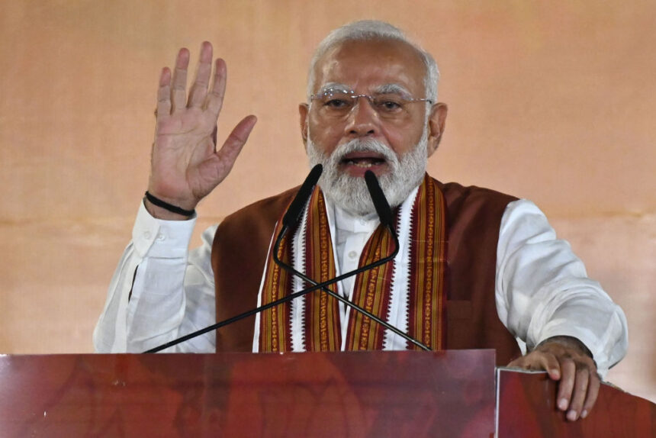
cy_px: 219
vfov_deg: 6.9
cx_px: 328
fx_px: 3645
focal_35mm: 200
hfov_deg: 10.3
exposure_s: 1/400
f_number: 2.8
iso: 3200
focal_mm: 200
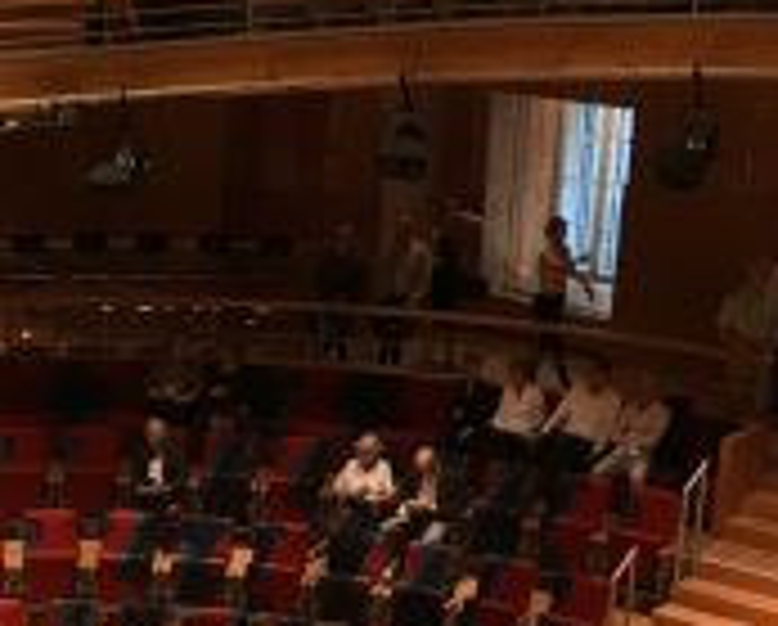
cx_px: 126
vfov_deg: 14.9
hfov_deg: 19.3
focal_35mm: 98
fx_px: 2260
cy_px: 874
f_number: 2.2
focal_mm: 4.15
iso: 32
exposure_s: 1/33
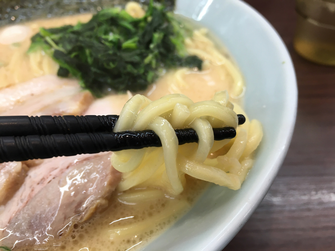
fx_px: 281
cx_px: 168
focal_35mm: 29
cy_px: 126
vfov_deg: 48.2
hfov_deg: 61.7
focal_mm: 4.15
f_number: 2.2
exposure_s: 1/33
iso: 32
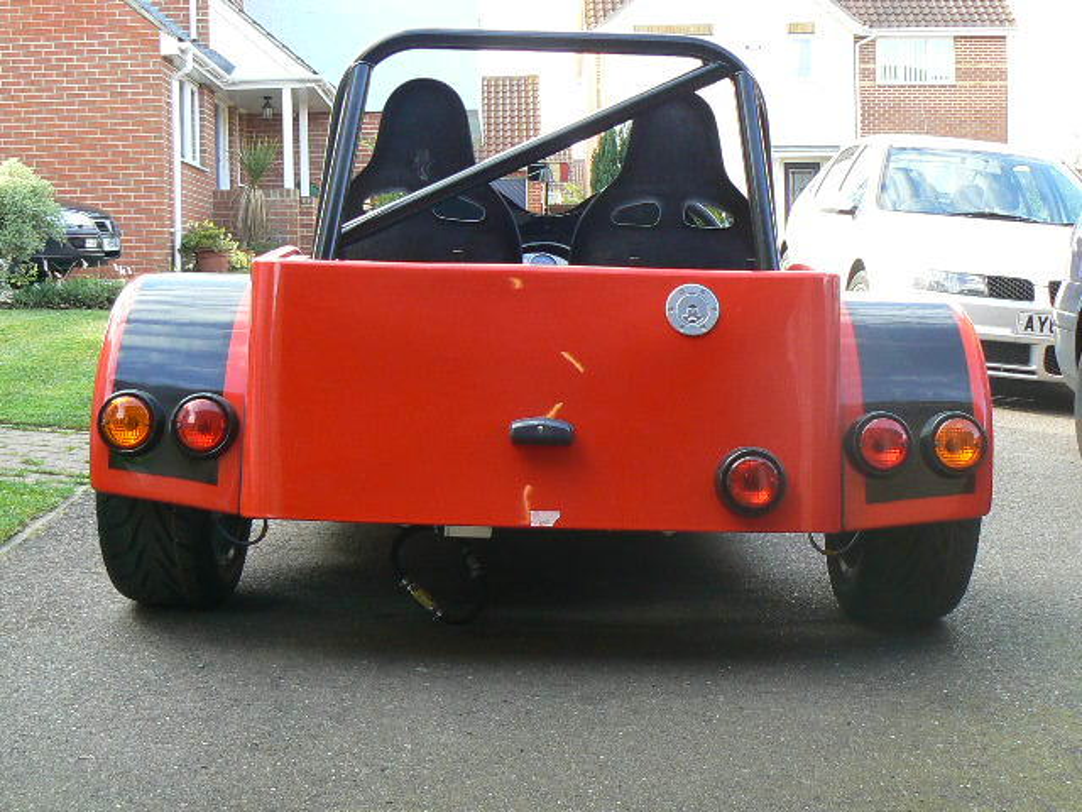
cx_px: 541
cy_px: 406
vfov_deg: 29.7
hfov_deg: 38.9
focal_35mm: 49
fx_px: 1532
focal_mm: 6
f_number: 4
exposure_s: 1/60
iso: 80
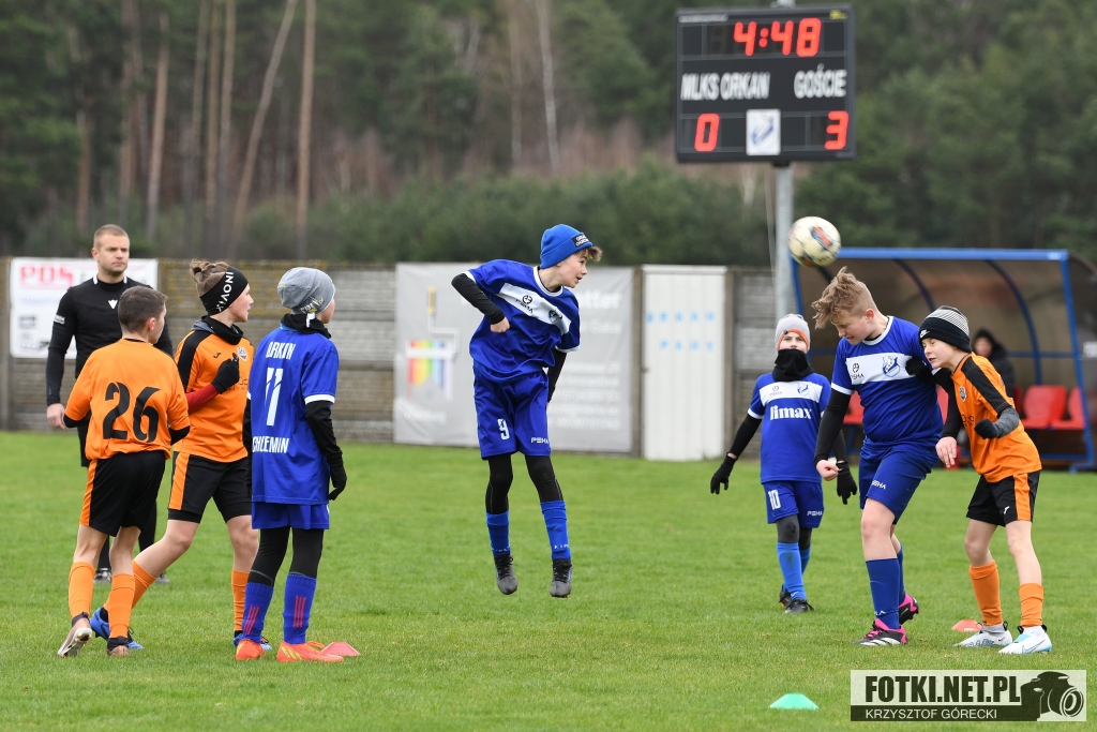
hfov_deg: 9.1
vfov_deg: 6.1
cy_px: 366
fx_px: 6857
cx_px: 548
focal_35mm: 225
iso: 200
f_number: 3.2
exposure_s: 1/500
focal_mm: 150
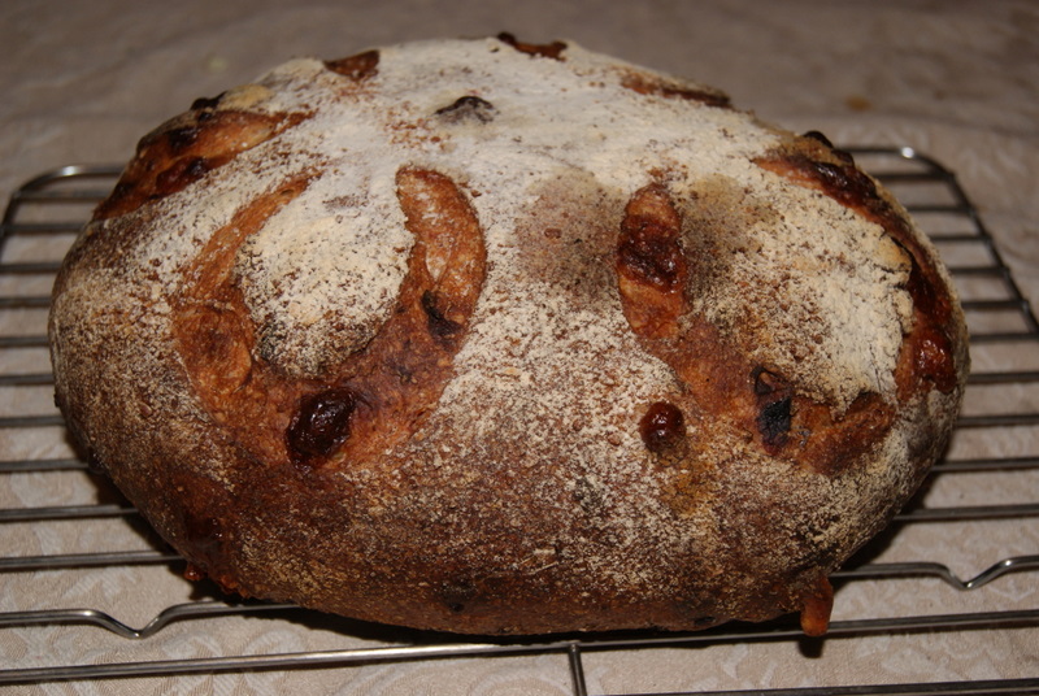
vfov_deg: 25.8
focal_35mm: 52
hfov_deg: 37.8
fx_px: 1517
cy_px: 348
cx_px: 520
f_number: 5.6
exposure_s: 1/60
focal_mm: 35
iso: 400
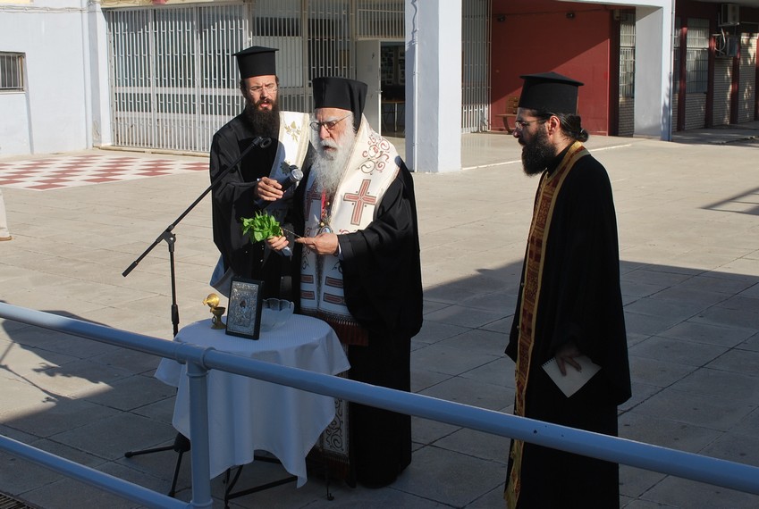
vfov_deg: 32.0
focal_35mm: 42
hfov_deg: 46.3
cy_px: 254
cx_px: 380
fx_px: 887
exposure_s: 1/320
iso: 100
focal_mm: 28
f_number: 9
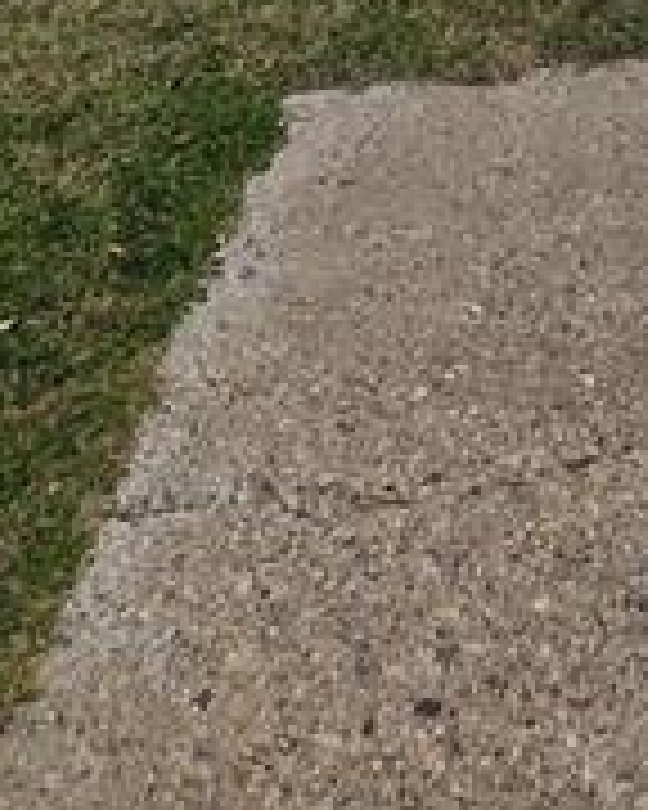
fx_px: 1726
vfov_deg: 18.7
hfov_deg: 18.3
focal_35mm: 72
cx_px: 1040
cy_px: -747
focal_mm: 2.2
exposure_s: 1/3747
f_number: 1.9
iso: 40
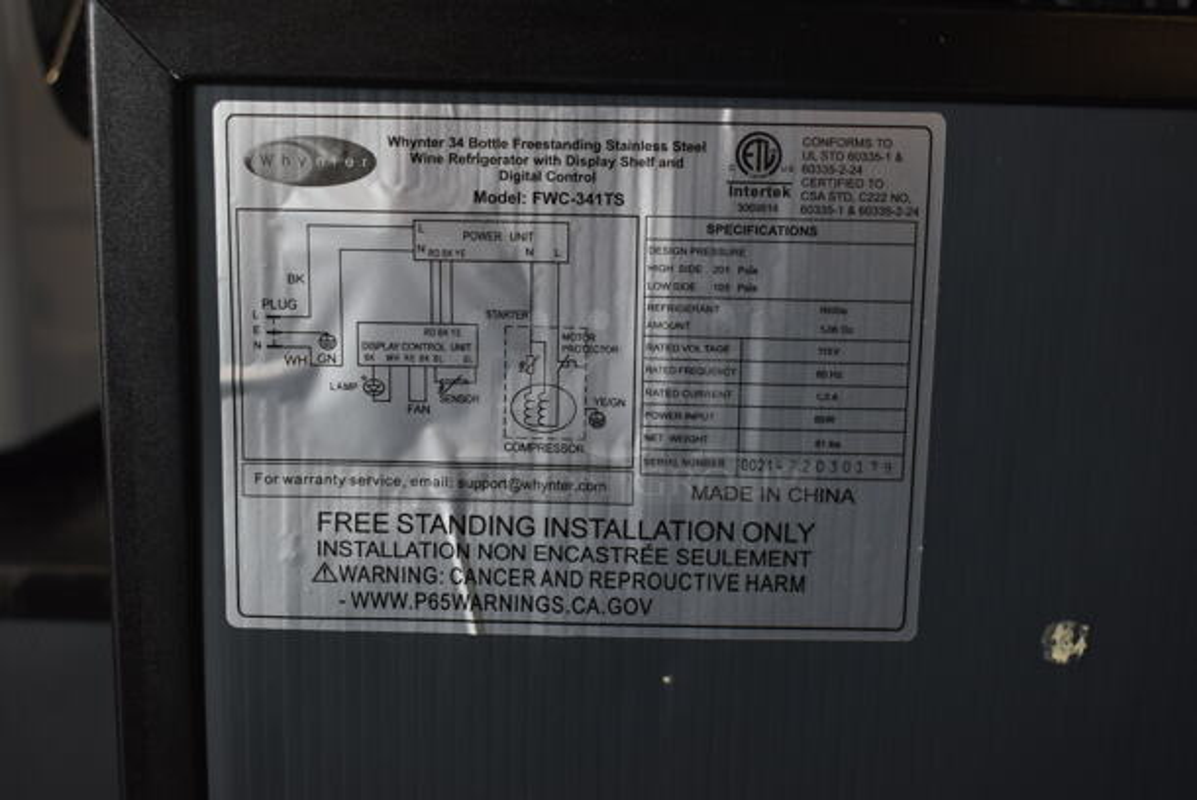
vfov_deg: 33.1
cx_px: 598
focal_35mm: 40
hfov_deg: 47.9
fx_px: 1348
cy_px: 400
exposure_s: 1/60
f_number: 5.6
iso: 450
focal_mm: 27
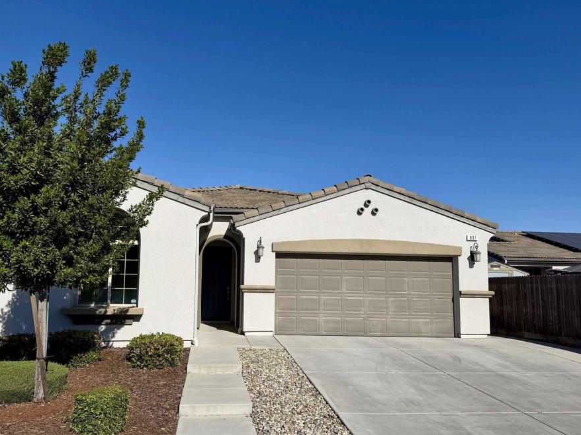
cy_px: 247
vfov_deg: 49.6
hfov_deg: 63.2
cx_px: 253
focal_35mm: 28
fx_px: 470
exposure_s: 1/9091
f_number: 1.78
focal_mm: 6.76
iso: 80
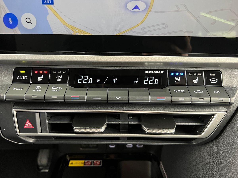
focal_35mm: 26
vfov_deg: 53.1
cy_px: 89
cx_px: 119
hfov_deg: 67.3
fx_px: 179
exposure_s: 1/33
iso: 400
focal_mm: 5.7
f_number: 1.5
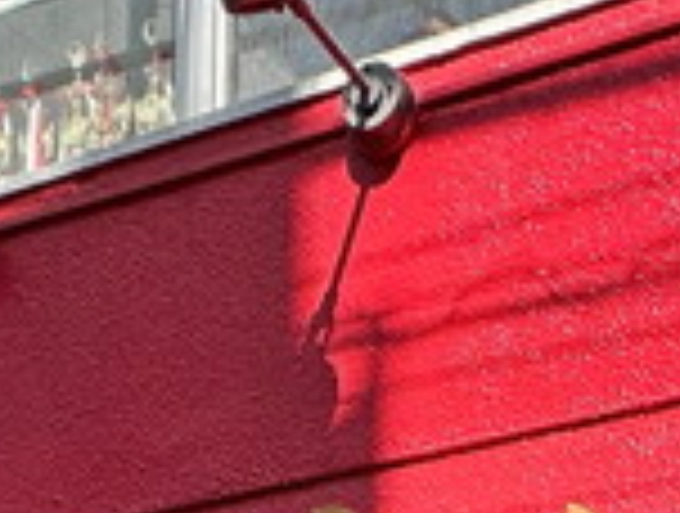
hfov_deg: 25.4
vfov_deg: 14.9
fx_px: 1457
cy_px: 1130
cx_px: 617
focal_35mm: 74
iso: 40
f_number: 2.2
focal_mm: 2.22
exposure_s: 1/895
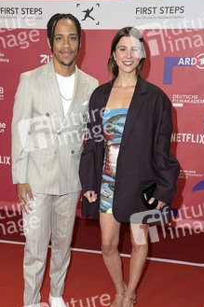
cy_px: 176
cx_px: 93
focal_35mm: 56
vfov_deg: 35.6
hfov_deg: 24.2
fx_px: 476
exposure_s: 1/160
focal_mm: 46
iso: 400
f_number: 5.6
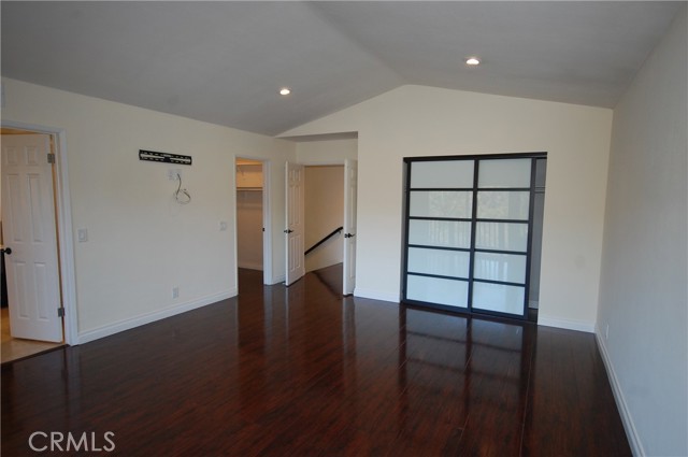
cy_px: 228
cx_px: 344
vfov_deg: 63.1
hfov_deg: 85.5
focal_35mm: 20
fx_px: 372
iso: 400
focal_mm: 13
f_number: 4.8
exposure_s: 1/60
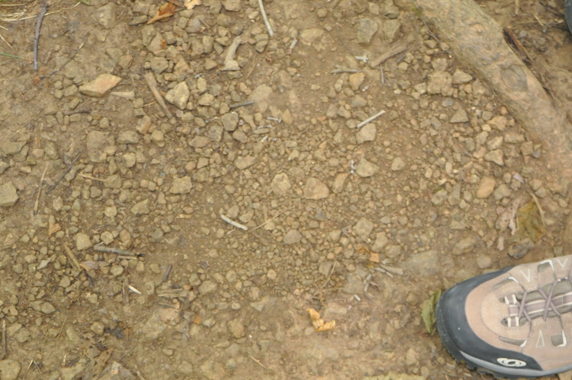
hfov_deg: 25.9
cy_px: 240
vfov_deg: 17.9
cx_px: 497
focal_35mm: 76
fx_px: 1206
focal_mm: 25
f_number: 3.8
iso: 800
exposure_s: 1/60
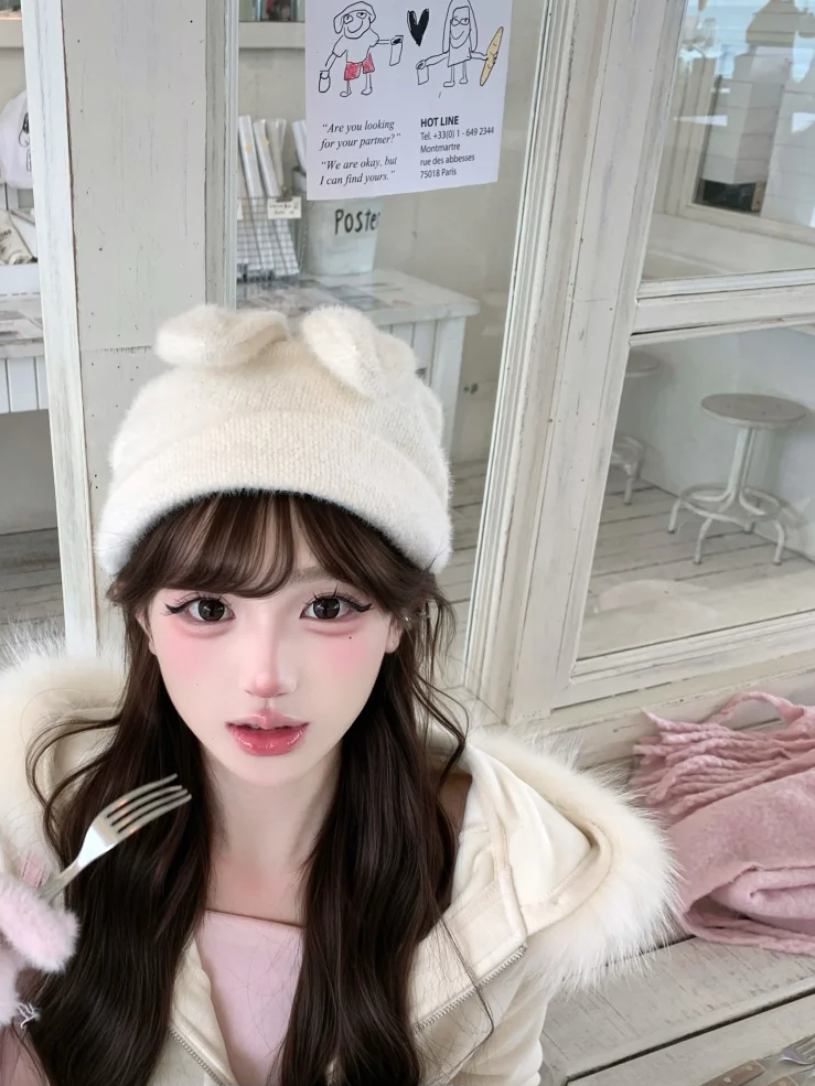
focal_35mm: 38
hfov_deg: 37.1
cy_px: 700
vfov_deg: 48.4
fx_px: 1193
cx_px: 242
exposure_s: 1/120
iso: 80
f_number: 1.8
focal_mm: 4.25
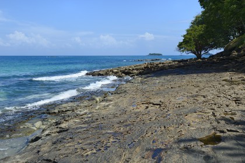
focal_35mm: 38
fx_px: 259
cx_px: 122
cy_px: 82
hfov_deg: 50.7
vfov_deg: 35.1
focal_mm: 38
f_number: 10
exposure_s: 1/200
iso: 100
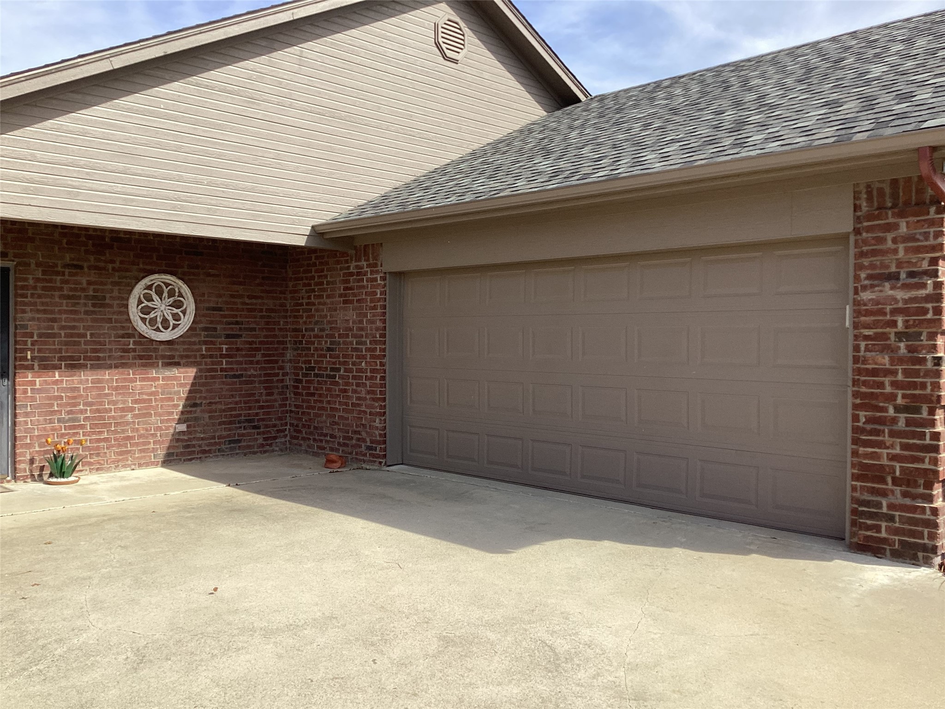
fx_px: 846
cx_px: 472
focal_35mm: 31
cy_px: 354
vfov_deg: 45.4
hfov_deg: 58.4
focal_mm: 3.3
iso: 25
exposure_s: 1/1058
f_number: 2.4
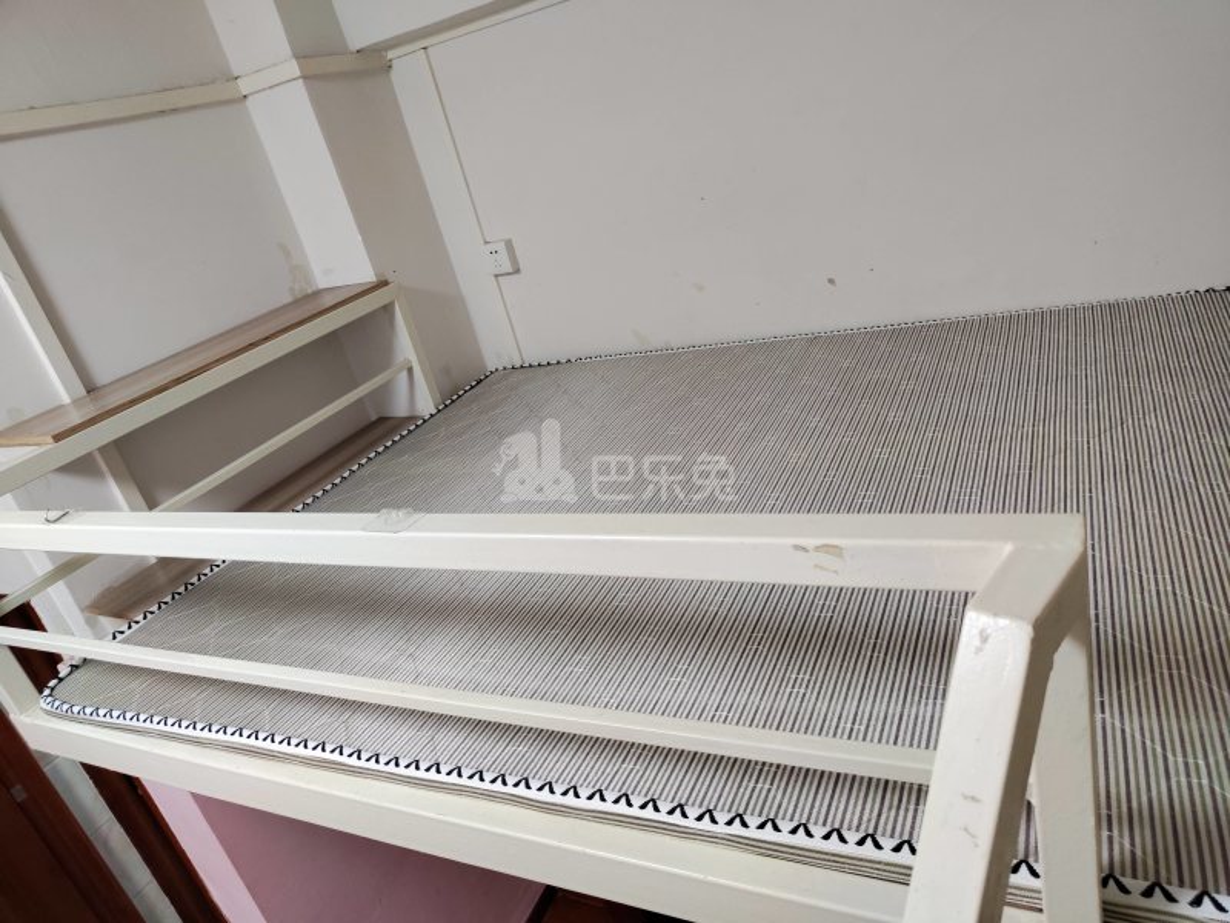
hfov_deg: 45.8
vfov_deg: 35.1
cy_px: 462
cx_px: 615
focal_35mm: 41
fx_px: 1457
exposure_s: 1/50
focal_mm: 5.59
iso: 320
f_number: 1.88
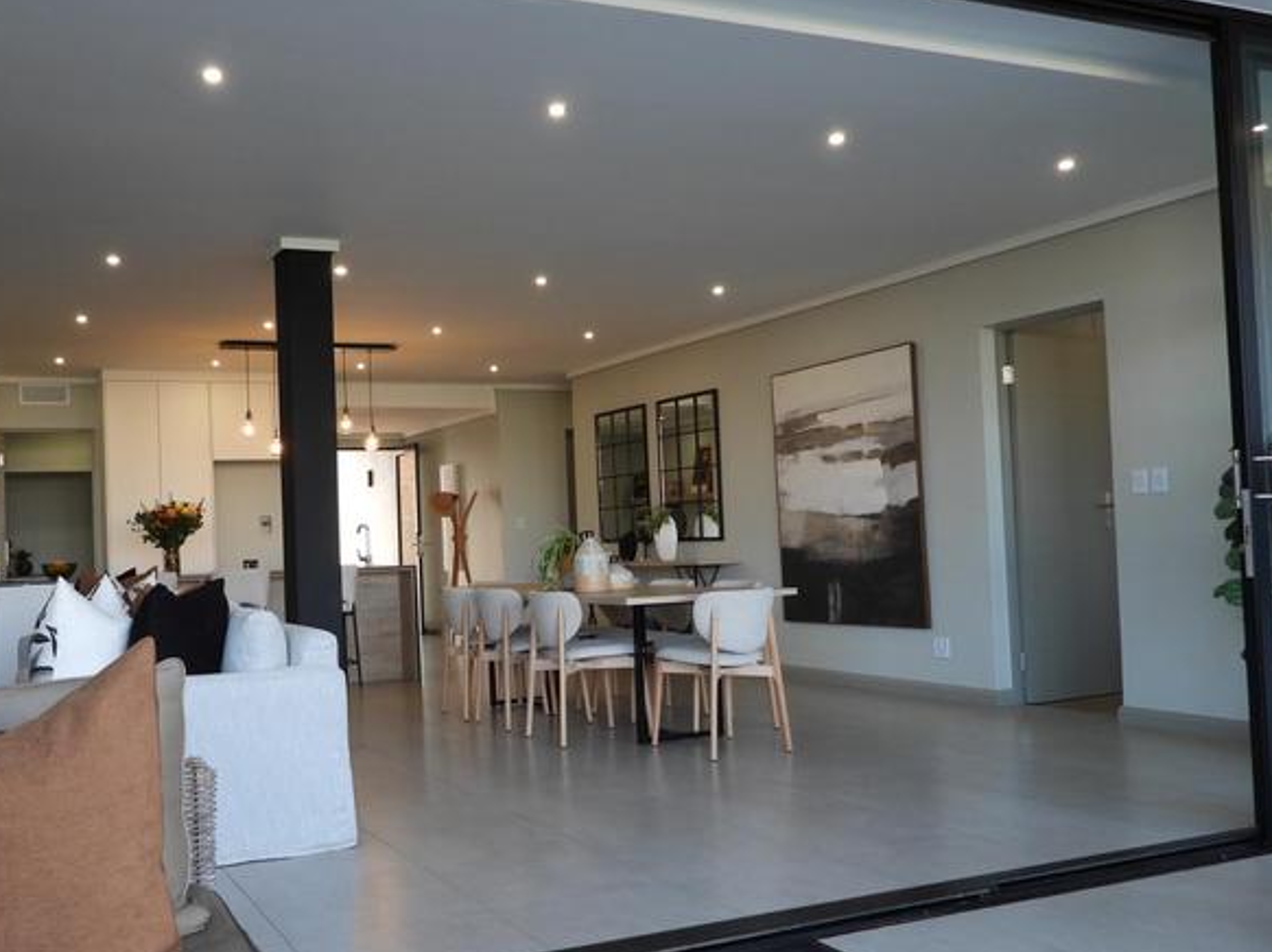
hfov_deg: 54.6
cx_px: 459
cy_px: 504
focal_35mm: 33
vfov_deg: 42.9
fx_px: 1212
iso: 100
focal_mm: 4.3
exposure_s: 1/80
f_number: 2.8
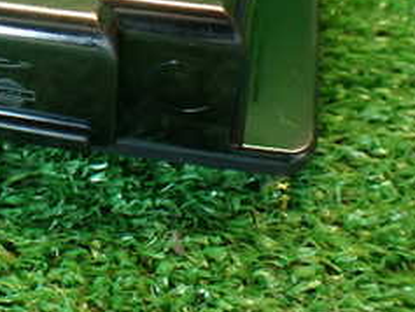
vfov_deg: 18.6
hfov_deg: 23.4
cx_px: -84
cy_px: -37
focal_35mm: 76
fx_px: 912
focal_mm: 5.4
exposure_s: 1/30
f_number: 2.3
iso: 320
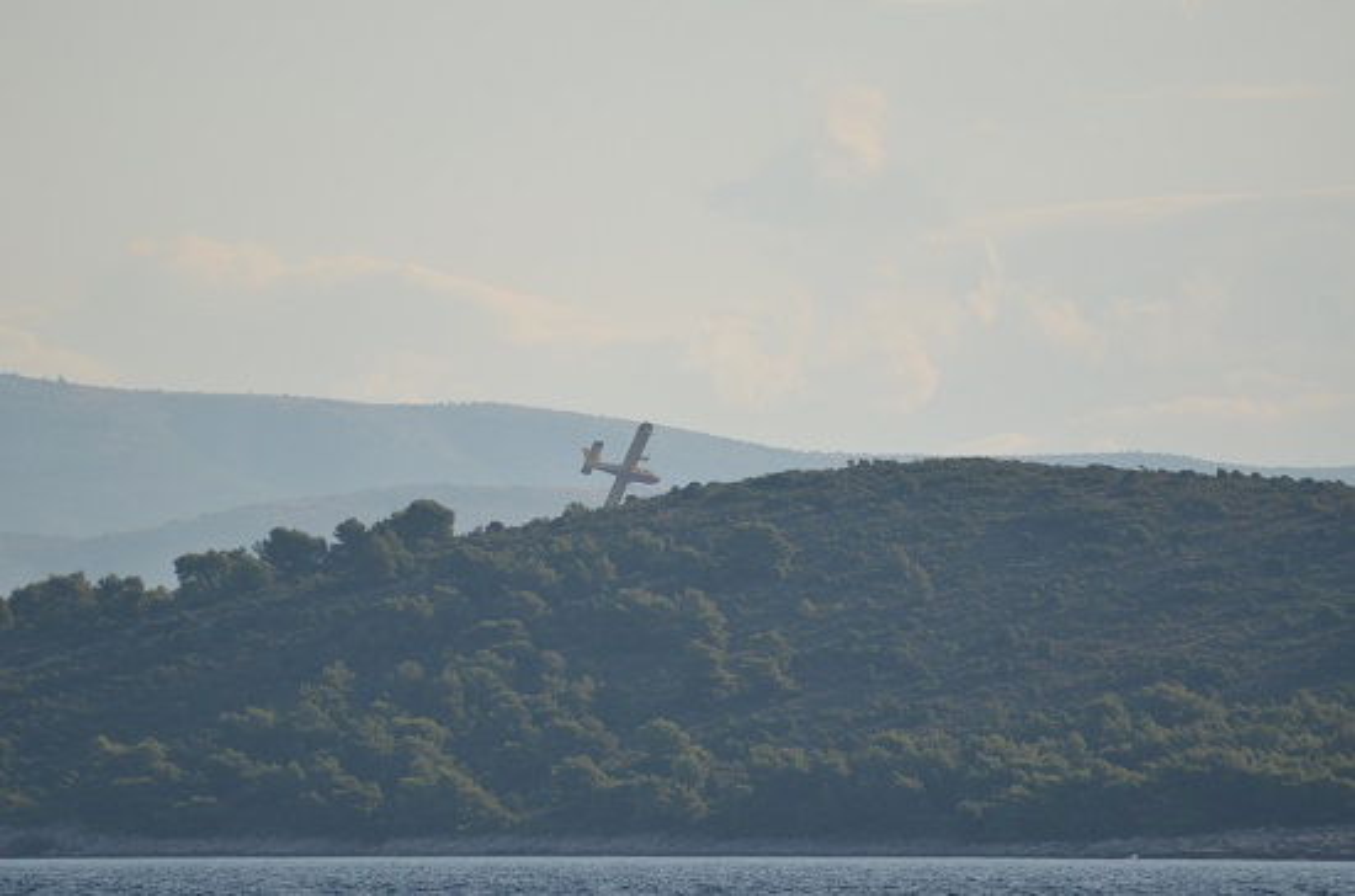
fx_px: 16898
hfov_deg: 4.6
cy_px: 448
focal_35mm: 450
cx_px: 678
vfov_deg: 3.0
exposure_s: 1/3200
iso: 640
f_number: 5.6
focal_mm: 300
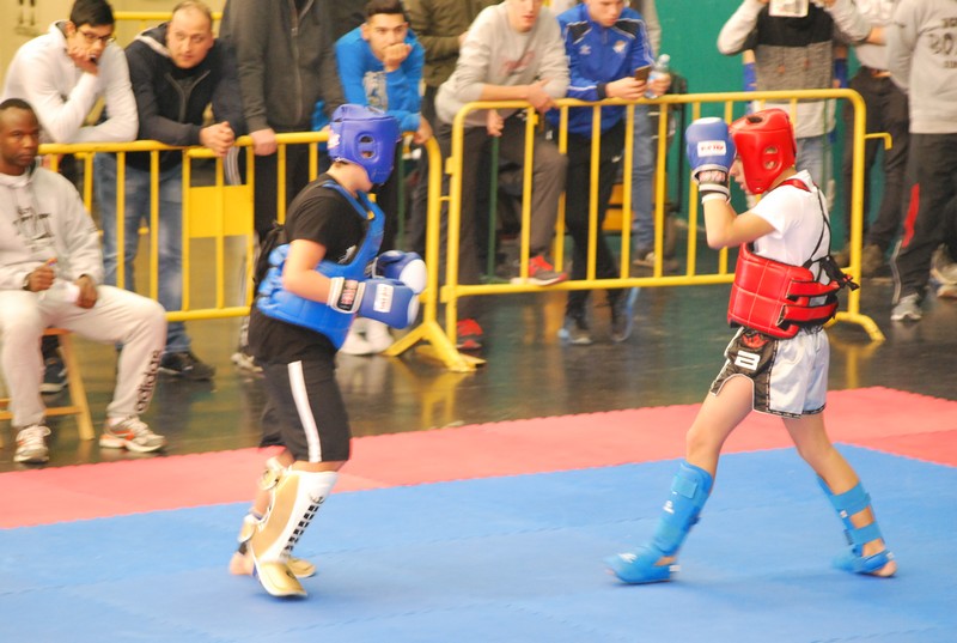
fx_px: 5394
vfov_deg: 6.8
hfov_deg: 10.1
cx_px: 478
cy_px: 322
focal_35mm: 202
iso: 1250
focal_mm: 135
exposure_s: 1/60
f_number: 4.5
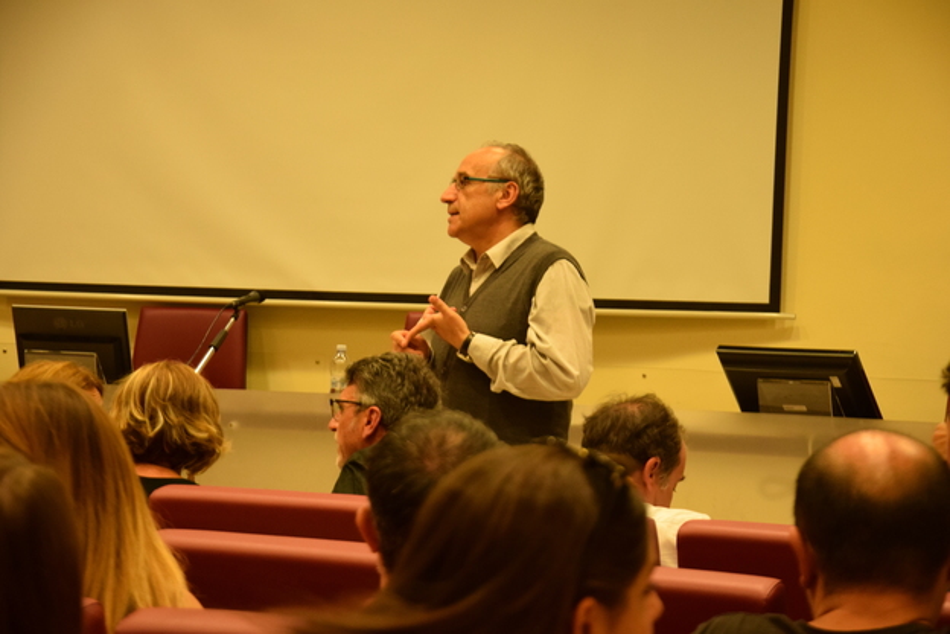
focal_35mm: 105
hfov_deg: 19.5
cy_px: 317
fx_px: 2771
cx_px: 475
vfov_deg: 13.0
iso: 1600
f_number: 5.3
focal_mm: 70
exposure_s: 1/60
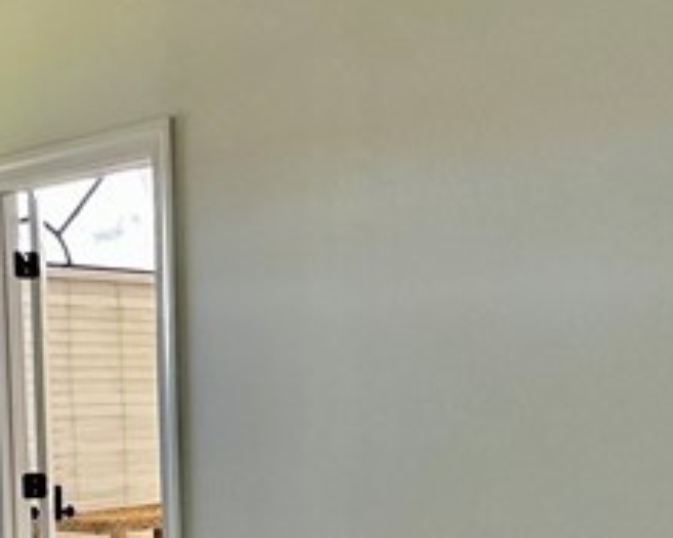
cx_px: 215
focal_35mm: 64
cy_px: 575
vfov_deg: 22.6
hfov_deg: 29.3
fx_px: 1274
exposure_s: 1/99
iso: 250
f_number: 2.2
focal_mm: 2.22
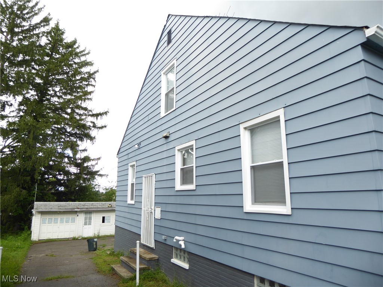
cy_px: 144
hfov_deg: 69.4
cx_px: 192
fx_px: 277
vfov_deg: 54.9
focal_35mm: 25
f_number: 3.3
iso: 80
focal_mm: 4.3
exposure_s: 1/125
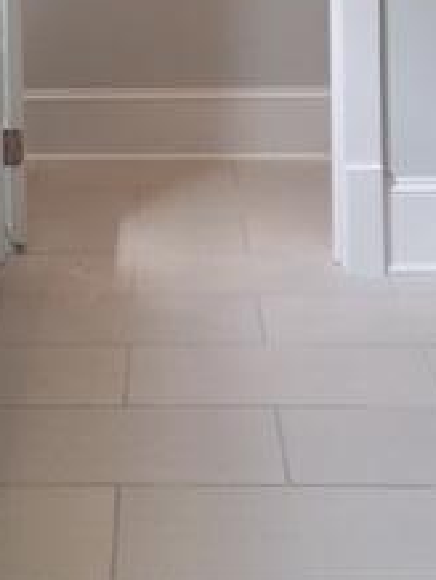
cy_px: -117
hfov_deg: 17.3
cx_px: 112
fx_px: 1425
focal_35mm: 85
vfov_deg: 21.4
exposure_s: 1/120
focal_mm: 4.15
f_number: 2.2
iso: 50
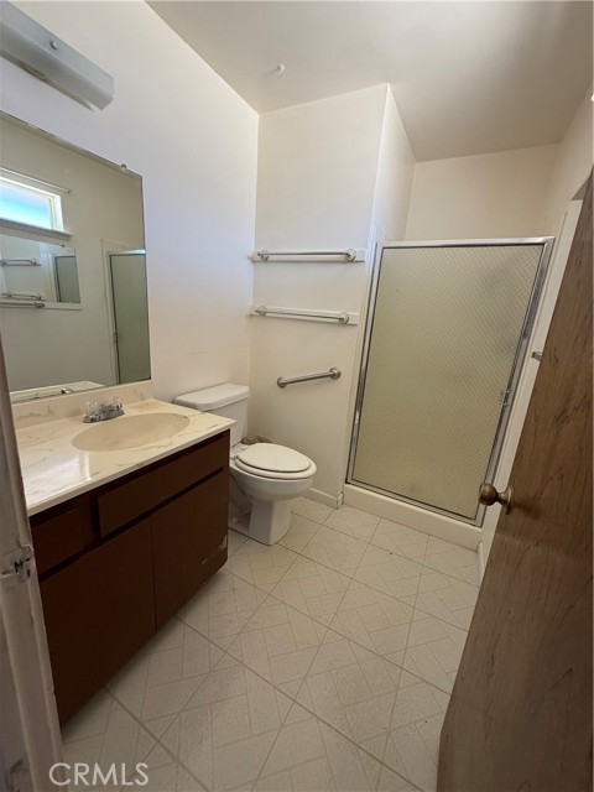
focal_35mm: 14
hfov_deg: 85.7
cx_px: 297
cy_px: 396
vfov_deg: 102.1
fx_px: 320
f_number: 2.2
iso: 200
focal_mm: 2.22
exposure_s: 1/99
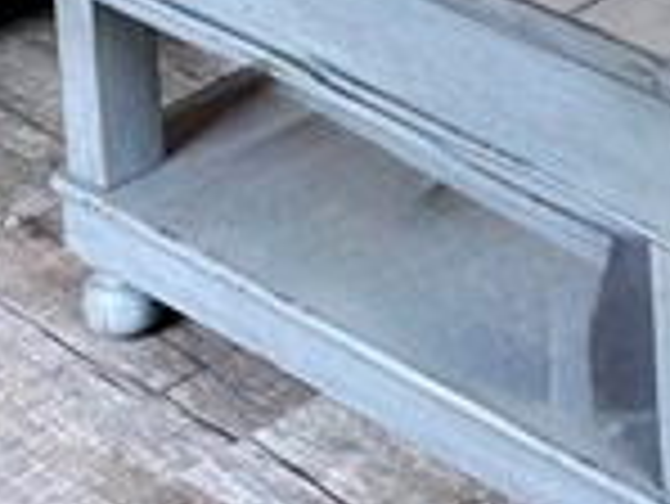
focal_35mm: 165
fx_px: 3196
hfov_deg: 11.8
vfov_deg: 7.8
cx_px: 706
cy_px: -1040
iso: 160
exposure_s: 1/120
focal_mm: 6.76
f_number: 1.78
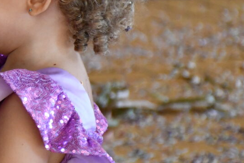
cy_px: 22
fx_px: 3097
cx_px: -194
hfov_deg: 4.5
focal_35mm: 457
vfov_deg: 3.0
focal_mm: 85
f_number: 5.3
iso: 2000
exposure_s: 1/250
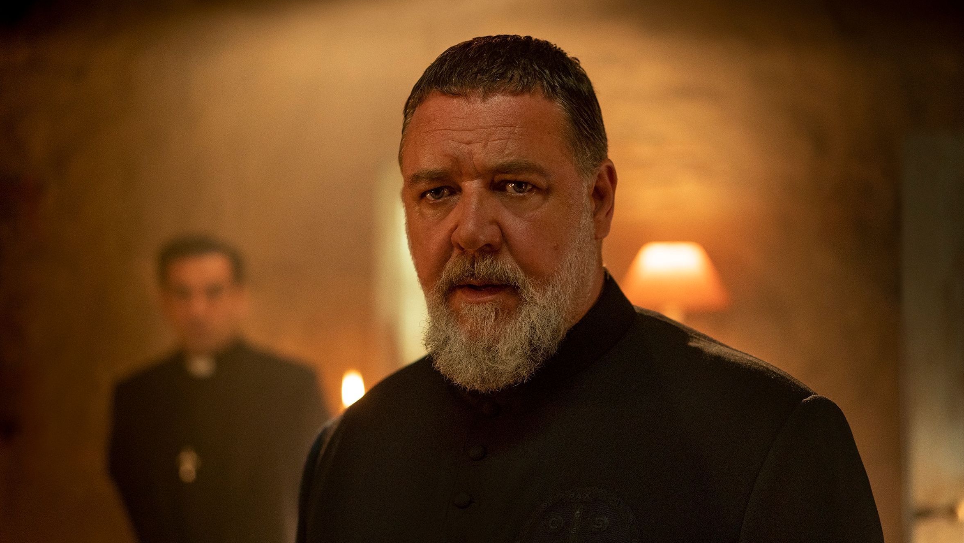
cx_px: 484
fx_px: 1483
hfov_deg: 36.0
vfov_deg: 20.7
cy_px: 322
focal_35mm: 58
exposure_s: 1/200
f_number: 2.2
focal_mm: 55
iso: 2000
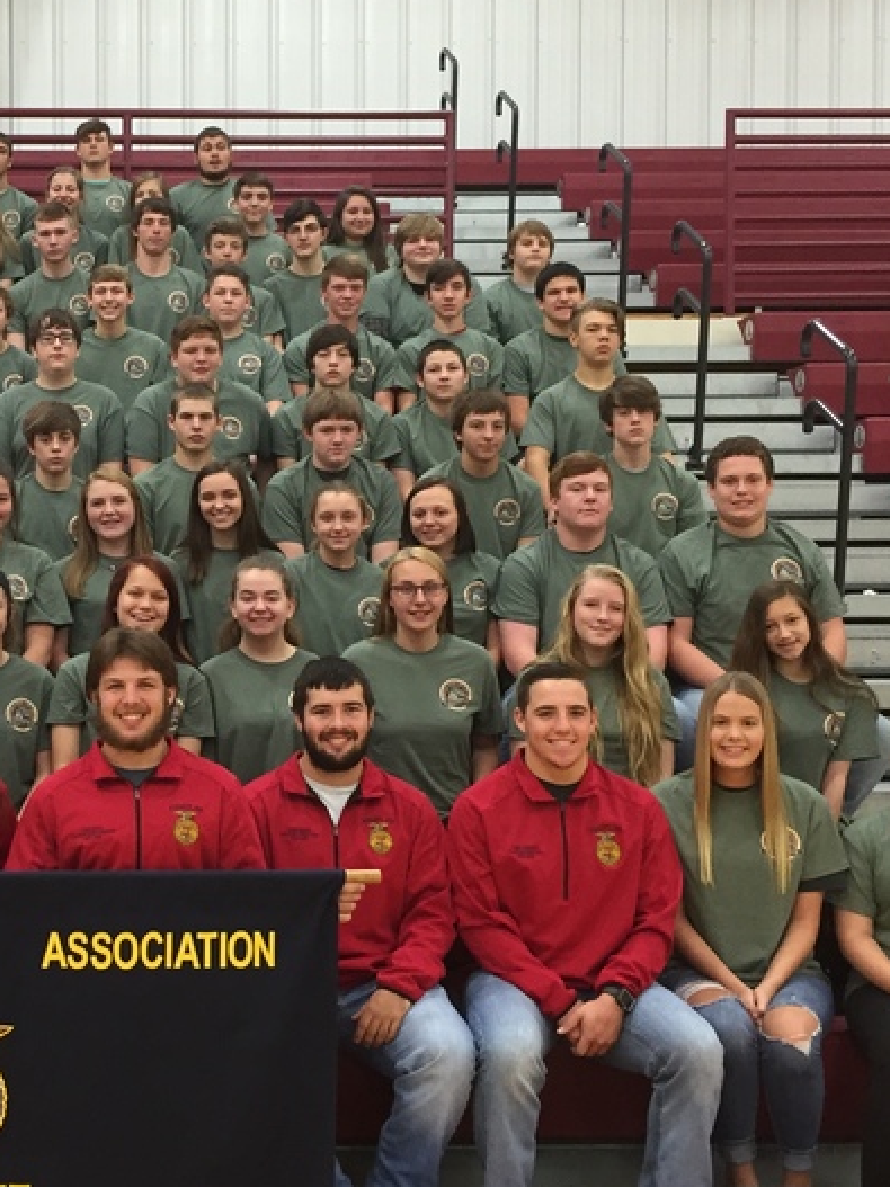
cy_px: 597
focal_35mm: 55
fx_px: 1886
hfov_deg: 25.6
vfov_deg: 34.9
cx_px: 61
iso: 100
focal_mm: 4.15
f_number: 2.2
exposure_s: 1/30
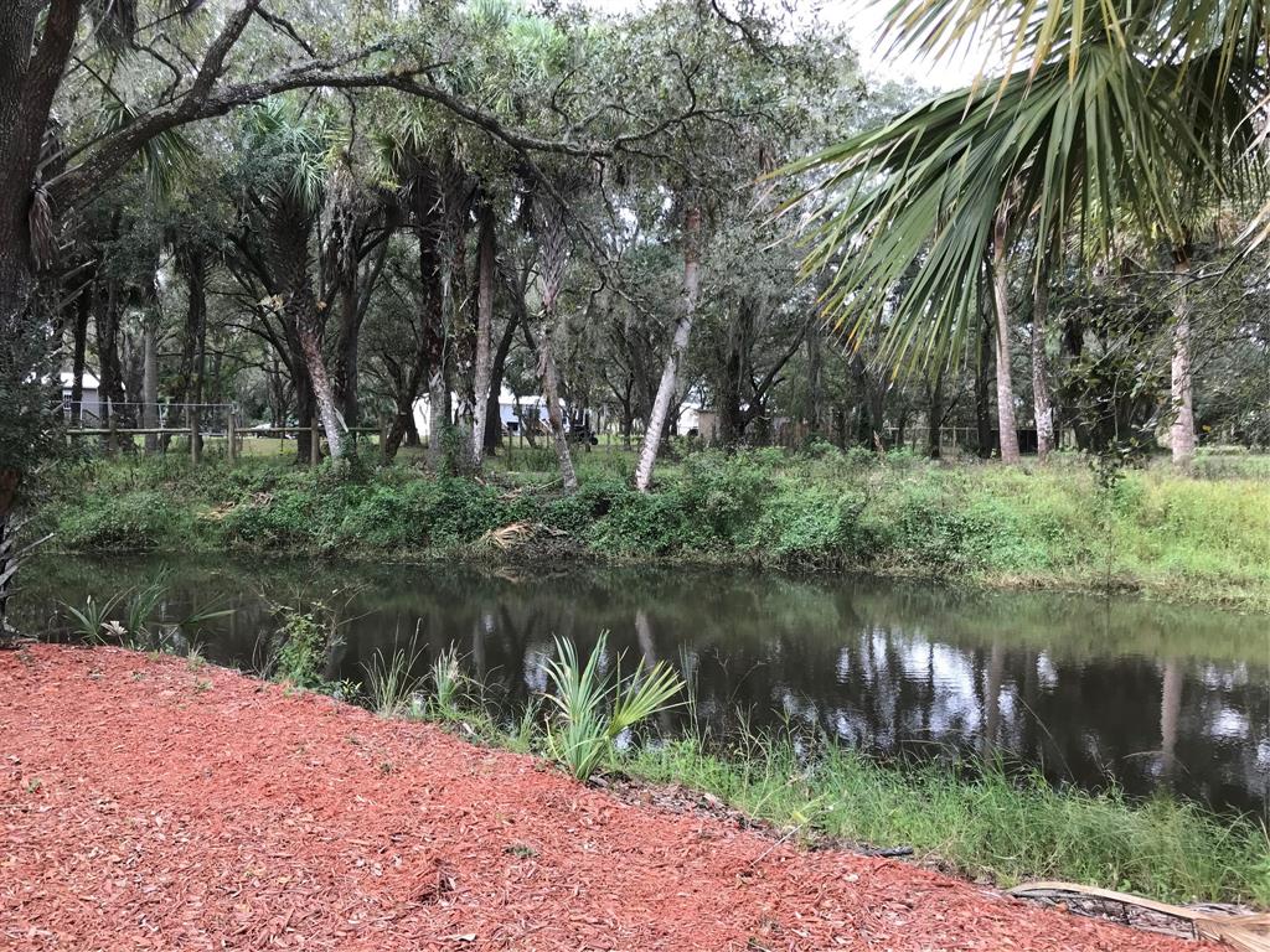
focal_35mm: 28
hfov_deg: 63.4
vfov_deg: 49.7
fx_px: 1027
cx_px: 635
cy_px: 476
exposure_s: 1/251
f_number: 1.8
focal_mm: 3.99
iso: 25
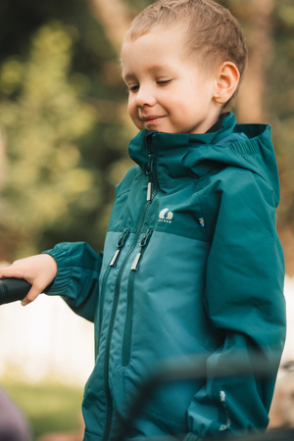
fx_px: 1041
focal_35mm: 85
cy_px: 220
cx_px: 147
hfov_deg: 16.1
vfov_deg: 23.9
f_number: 2.5
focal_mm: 85
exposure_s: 1/500
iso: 100
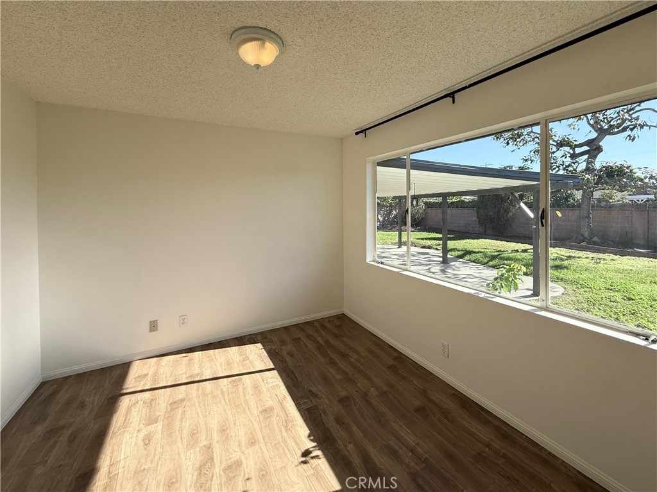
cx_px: 328
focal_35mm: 14
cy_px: 246
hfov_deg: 102.1
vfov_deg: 85.6
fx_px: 266
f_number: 2.2
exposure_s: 1/830
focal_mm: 2.22
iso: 64
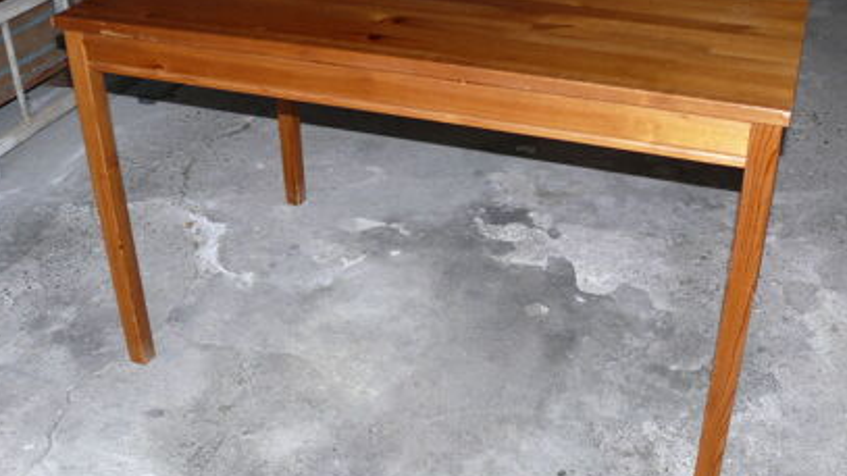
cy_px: 231
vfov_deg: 26.5
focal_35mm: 45
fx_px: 1011
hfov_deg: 45.4
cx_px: 450
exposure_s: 1/30
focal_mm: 7.4
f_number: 2.8
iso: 100
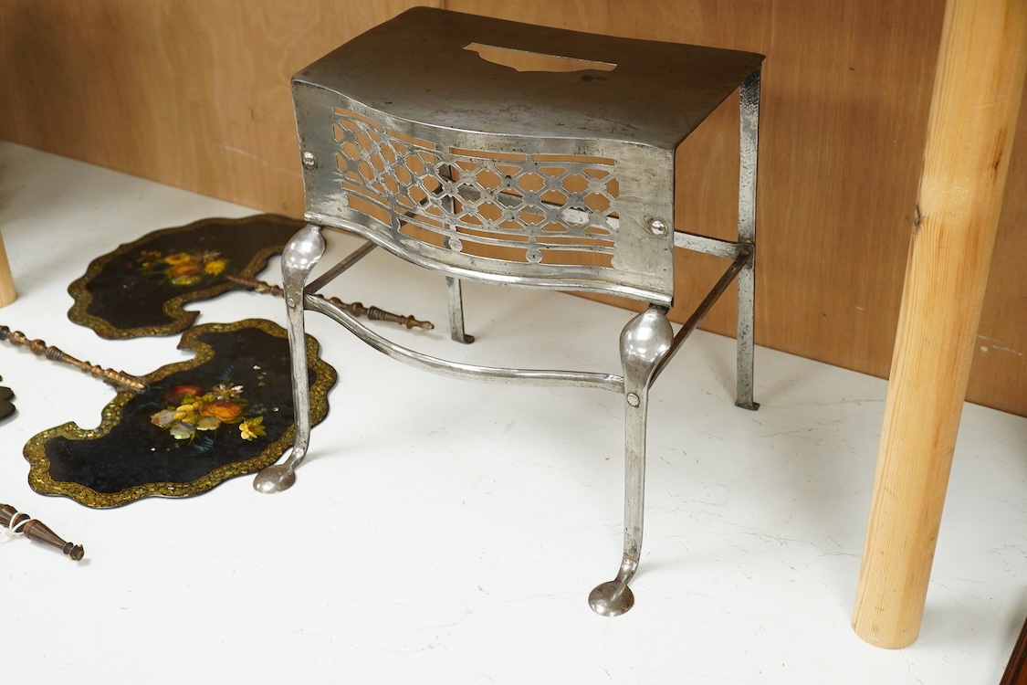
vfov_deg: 29.9
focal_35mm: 45
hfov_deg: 43.6
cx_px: 514
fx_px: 1284
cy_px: 342
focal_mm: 30
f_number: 5.6
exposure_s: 1/125
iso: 2500
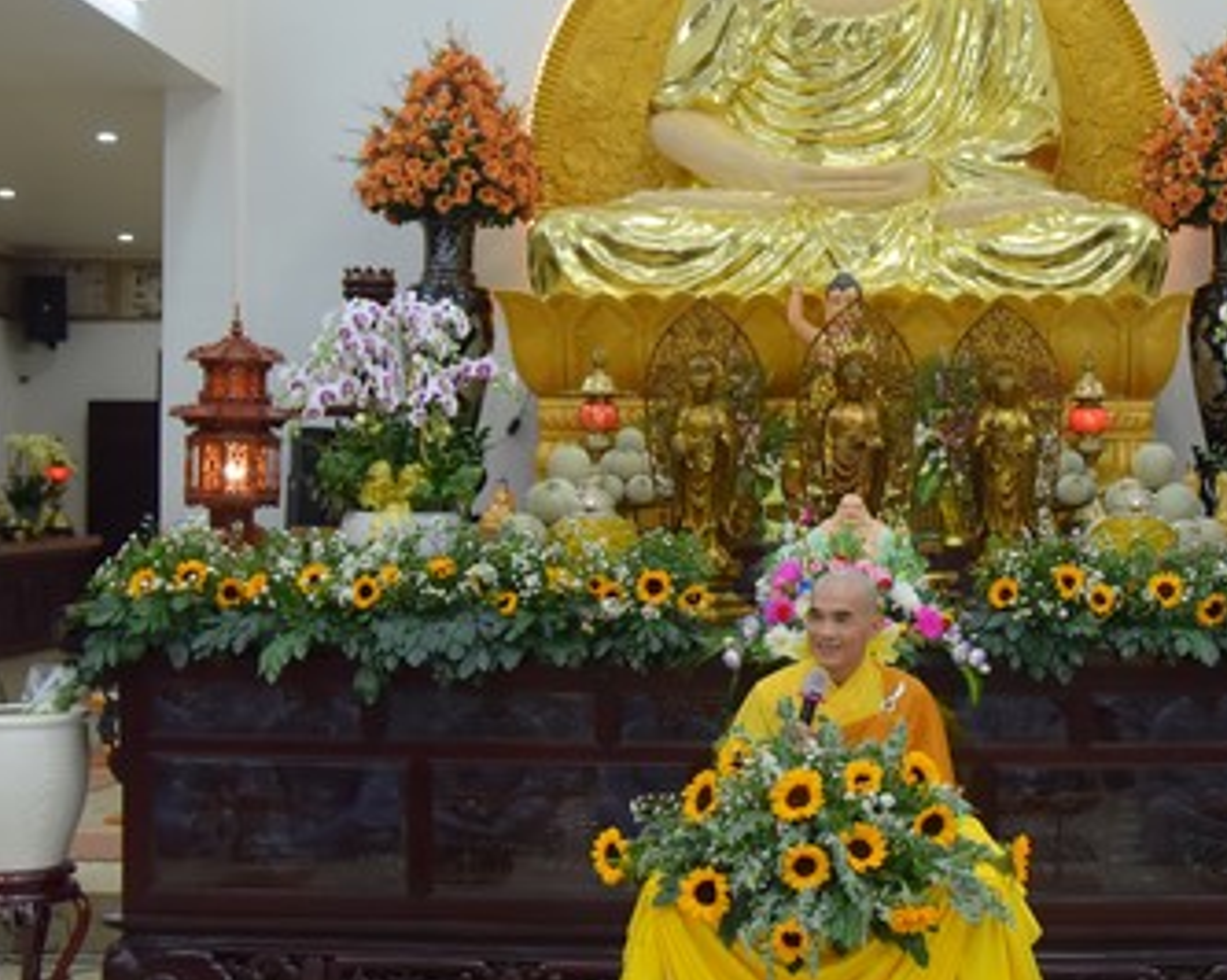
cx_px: 829
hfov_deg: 33.8
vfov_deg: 27.6
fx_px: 1996
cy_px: 433
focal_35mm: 55
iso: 1250
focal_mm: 30
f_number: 5
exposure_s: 1/125
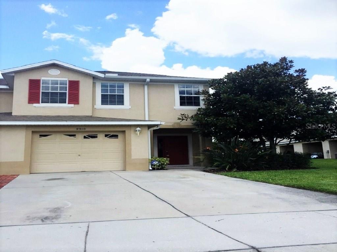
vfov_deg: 48.2
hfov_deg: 61.7
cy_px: 126
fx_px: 282
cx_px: 168
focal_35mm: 29
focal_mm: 4.15
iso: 32
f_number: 2.2
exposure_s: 1/2825
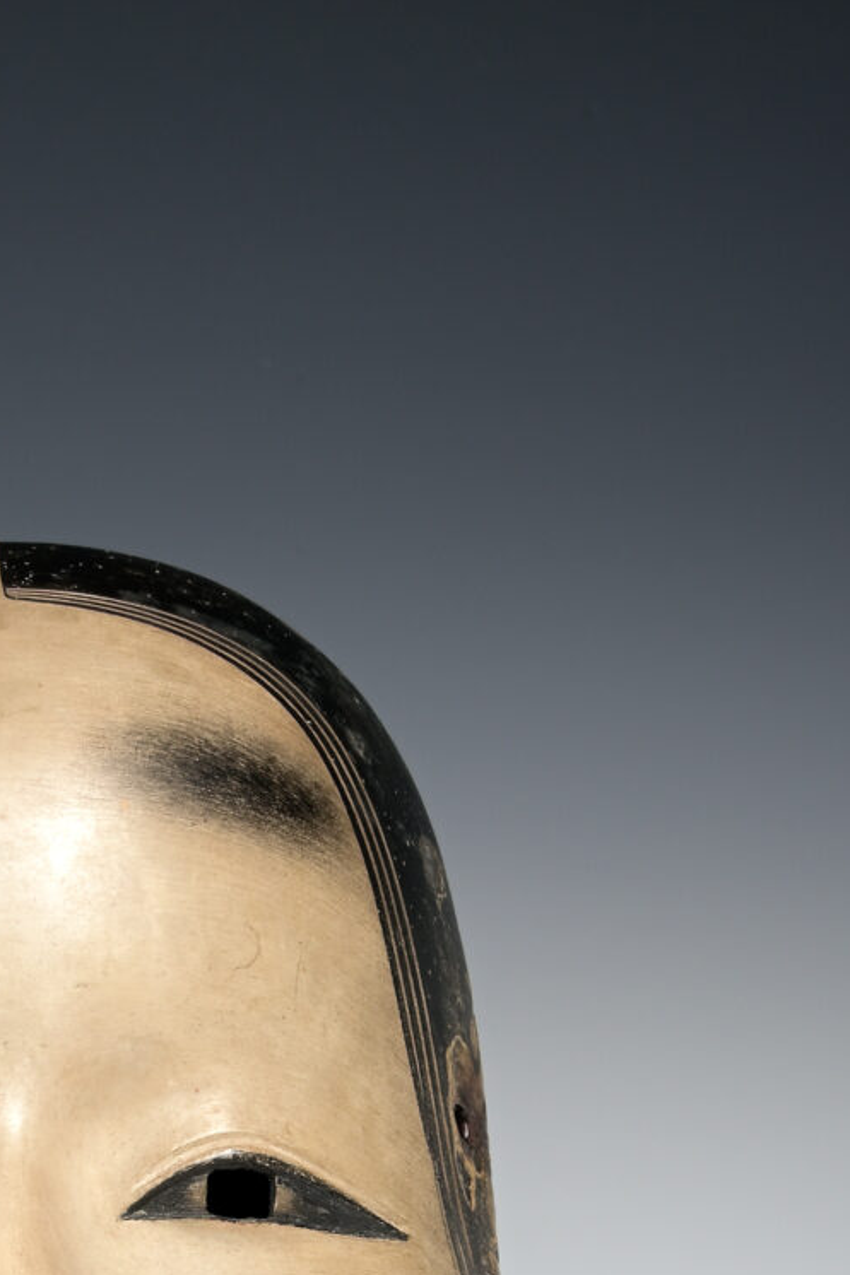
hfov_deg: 4.0
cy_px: 1349
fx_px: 12294
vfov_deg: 5.9
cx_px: 22
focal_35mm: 347
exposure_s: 1/180
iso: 280
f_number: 22
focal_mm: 135
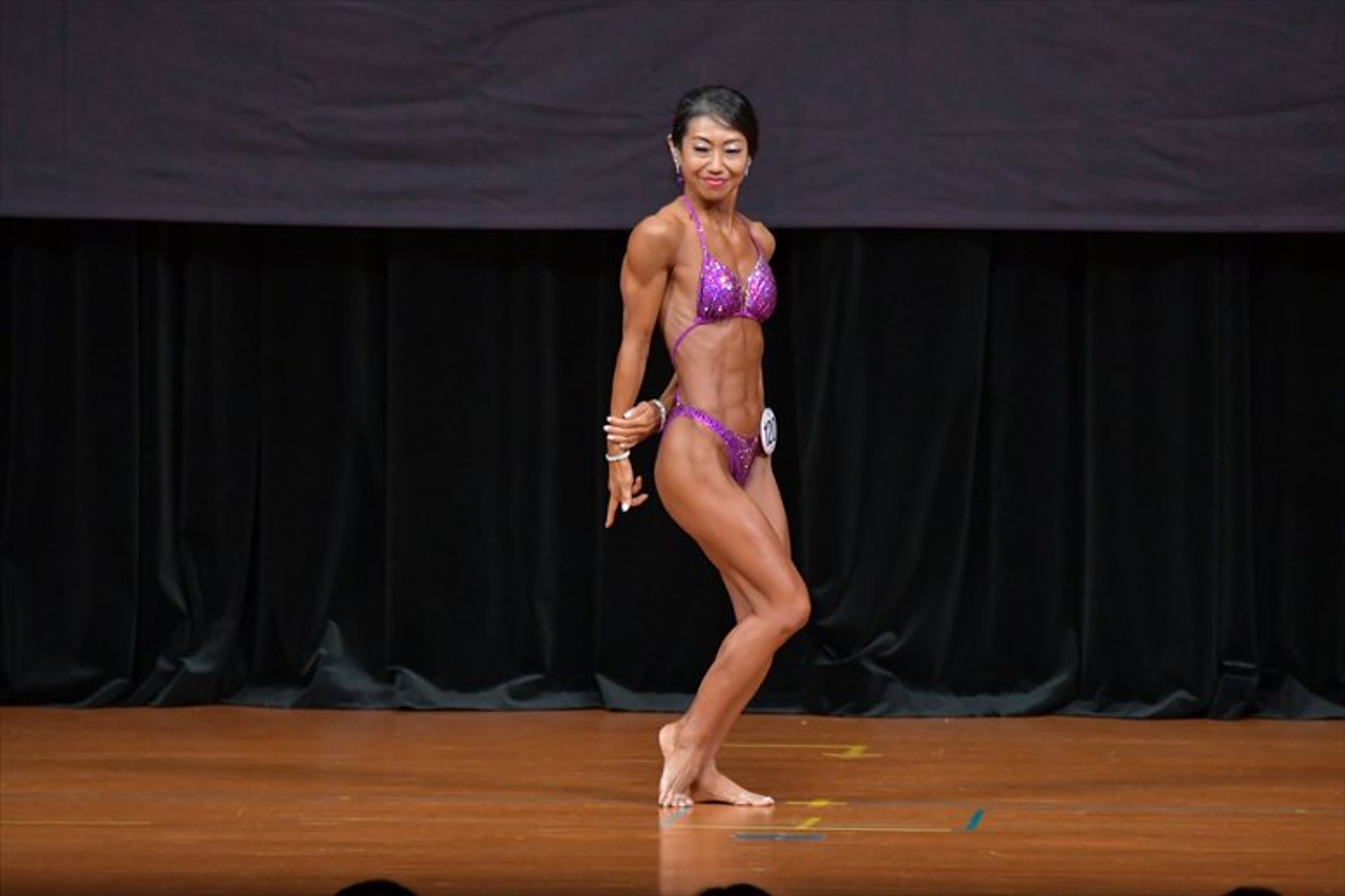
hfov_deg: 6.5
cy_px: 448
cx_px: 672
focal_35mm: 315
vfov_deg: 4.4
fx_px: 11763
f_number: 5.6
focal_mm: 210
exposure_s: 1/400
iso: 4000
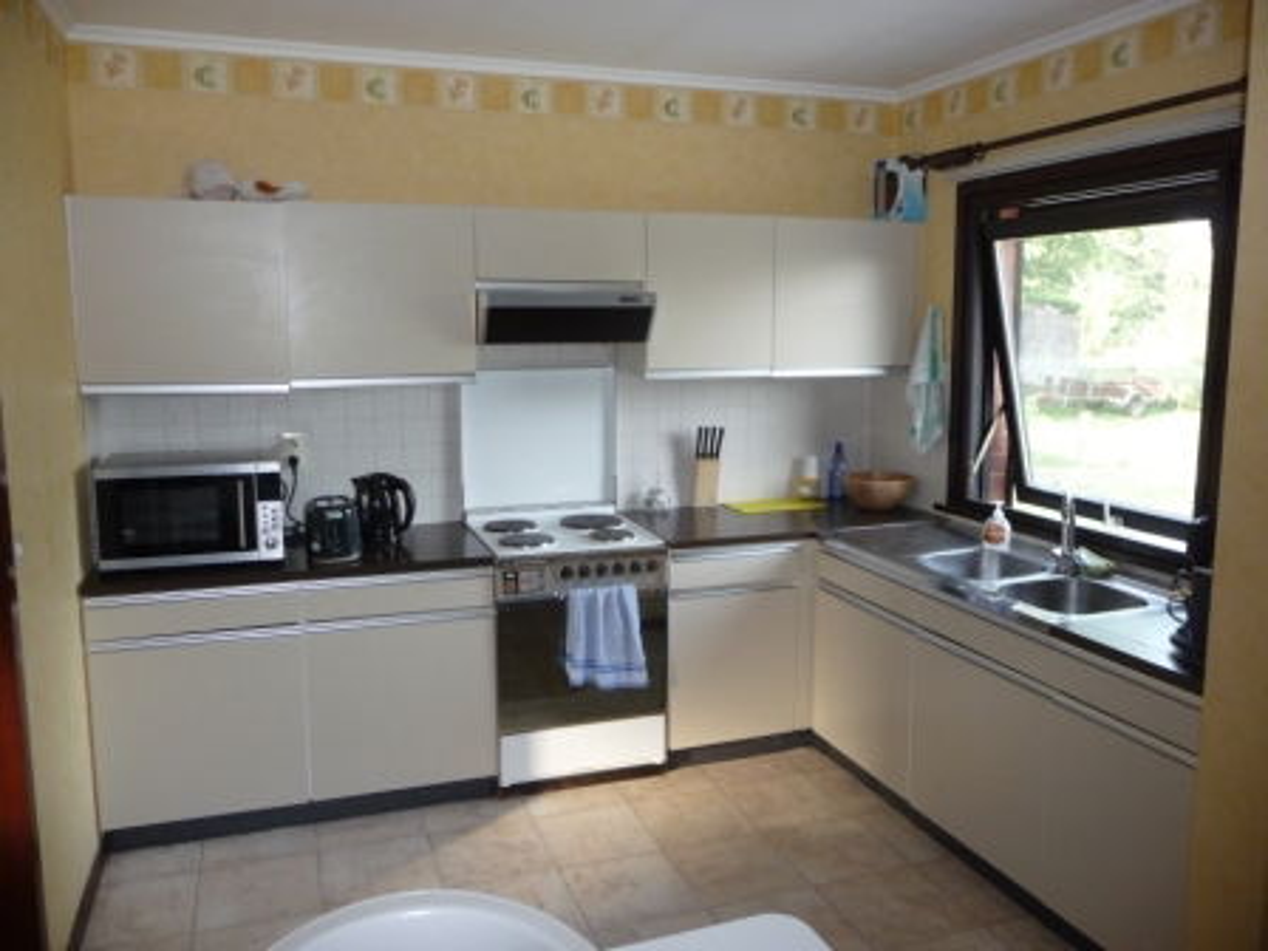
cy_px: 476
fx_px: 1026
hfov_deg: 63.4
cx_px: 634
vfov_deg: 49.7
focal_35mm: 28
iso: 160
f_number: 3.3
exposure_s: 1/30
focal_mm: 4.7
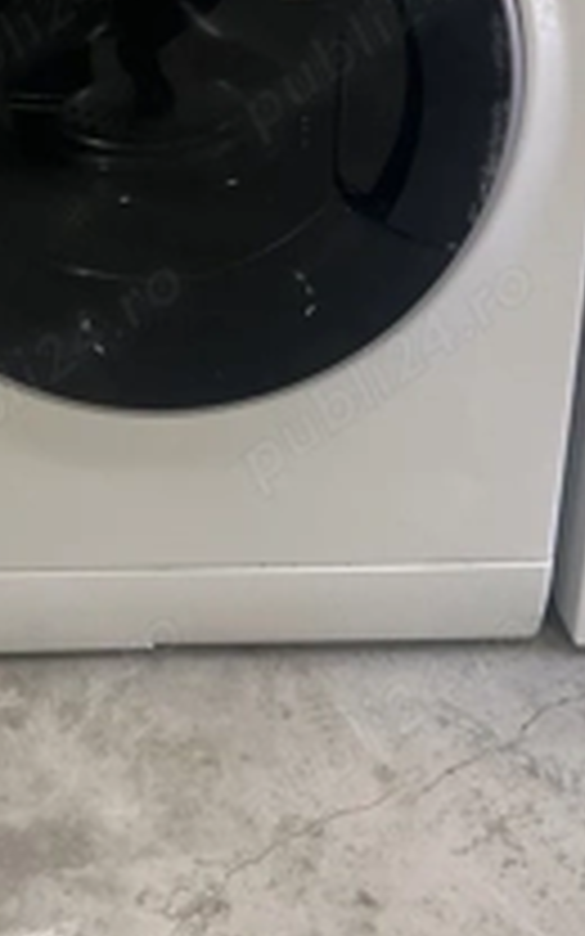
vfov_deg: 38.0
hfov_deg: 25.9
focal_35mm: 49
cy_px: 76
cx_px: 126
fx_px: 1250
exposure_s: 1/50
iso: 320
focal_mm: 6.86
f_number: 1.78
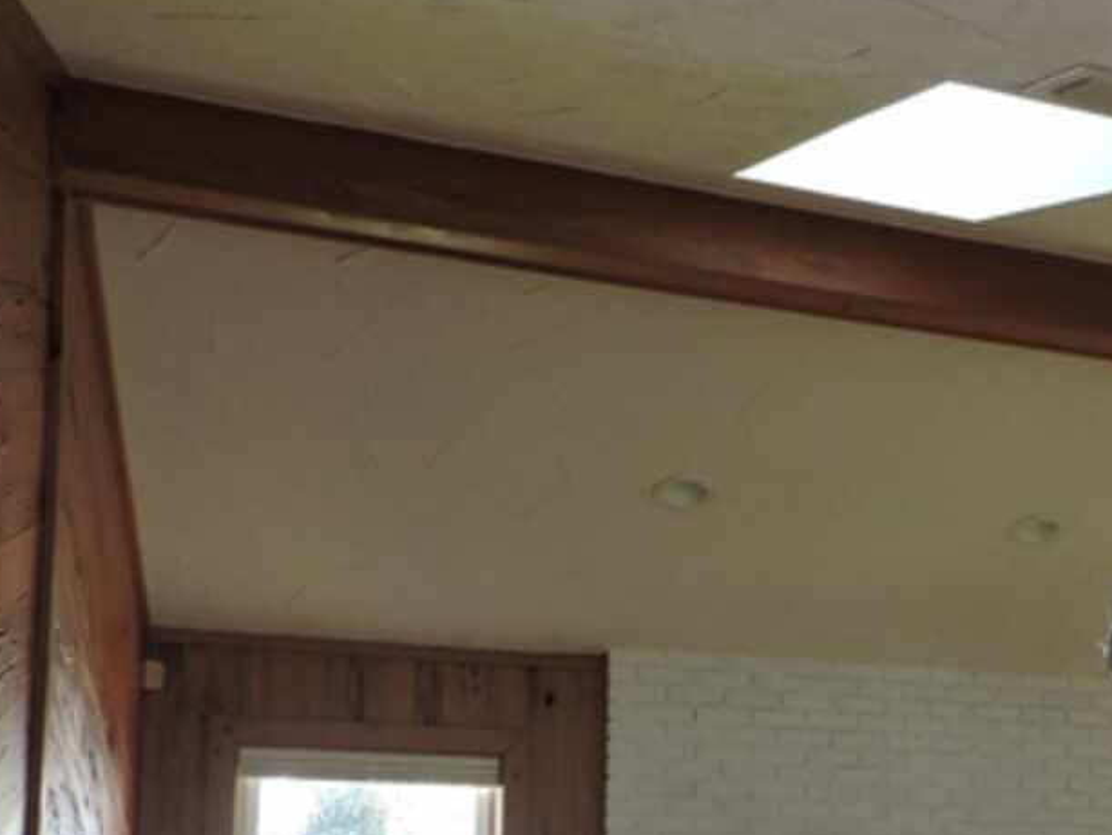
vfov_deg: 27.8
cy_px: 788
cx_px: 1016
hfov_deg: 35.7
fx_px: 1607
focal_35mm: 50
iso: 140
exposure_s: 1/30
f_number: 3
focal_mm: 4.3
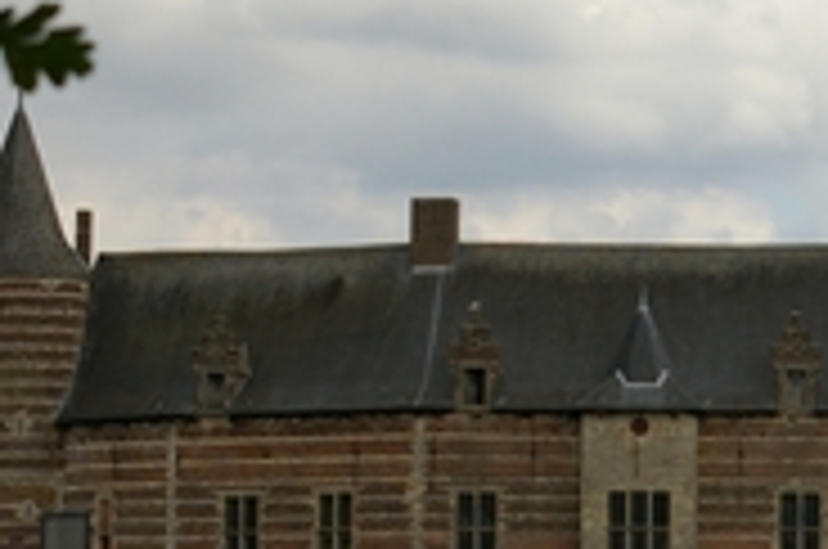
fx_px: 4836
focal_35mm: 211
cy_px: 155
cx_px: 770
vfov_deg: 6.5
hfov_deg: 9.7
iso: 200
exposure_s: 1/250
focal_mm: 43
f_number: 8
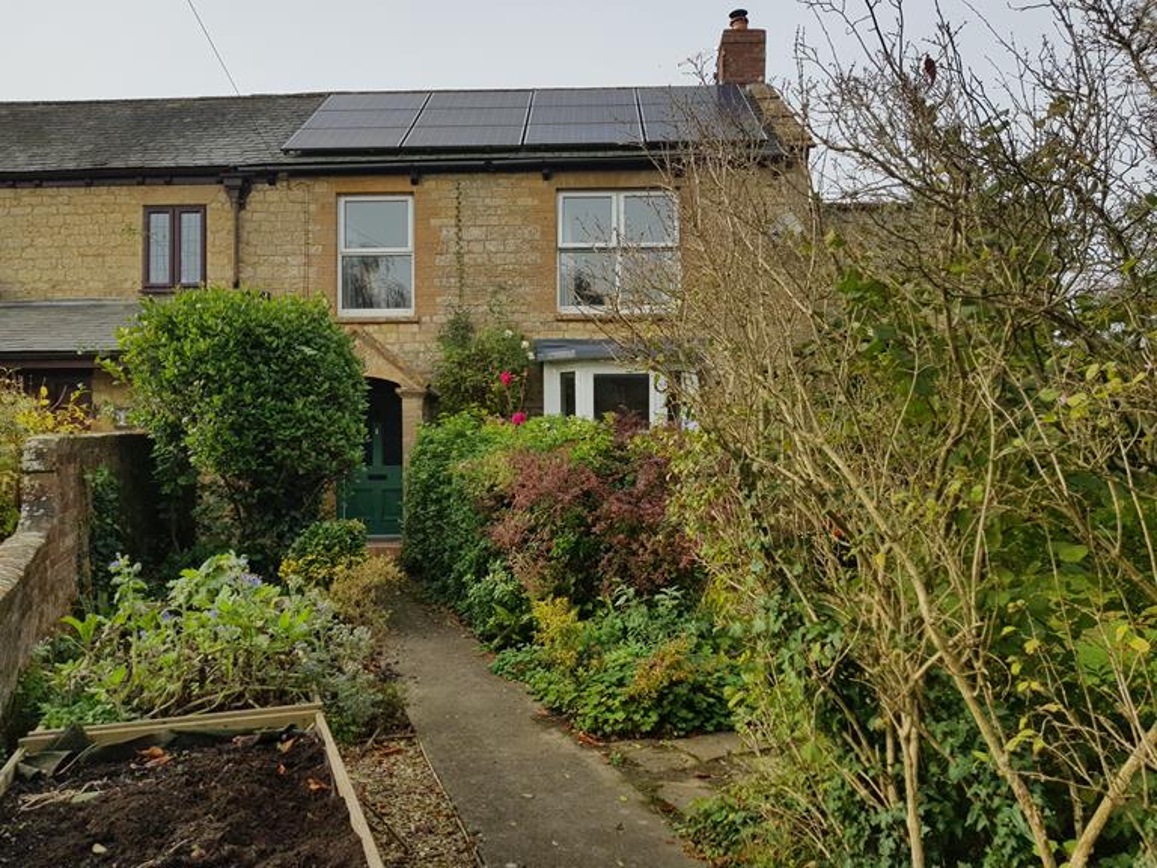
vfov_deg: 53.1
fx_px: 869
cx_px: 578
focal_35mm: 26
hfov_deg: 67.3
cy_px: 434
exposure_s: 1/1544
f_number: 1.7
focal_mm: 4.2
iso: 40
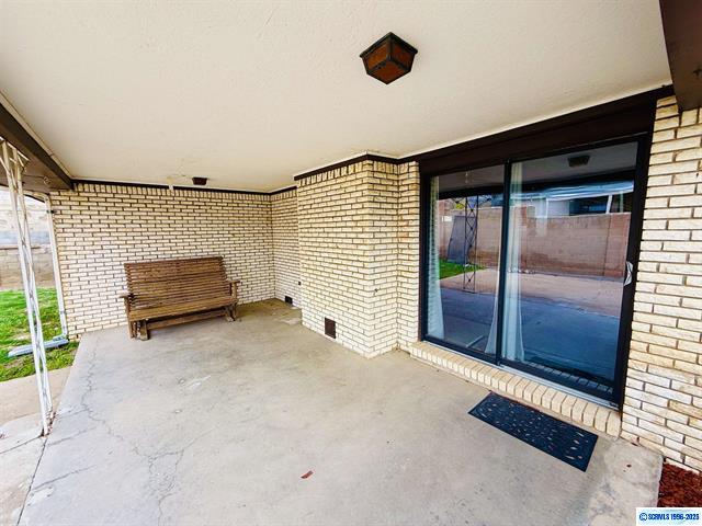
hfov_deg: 102.1
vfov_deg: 85.7
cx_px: 351
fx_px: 284
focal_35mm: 14
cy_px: 263
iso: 50
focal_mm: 2.22
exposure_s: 1/258
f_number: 2.2
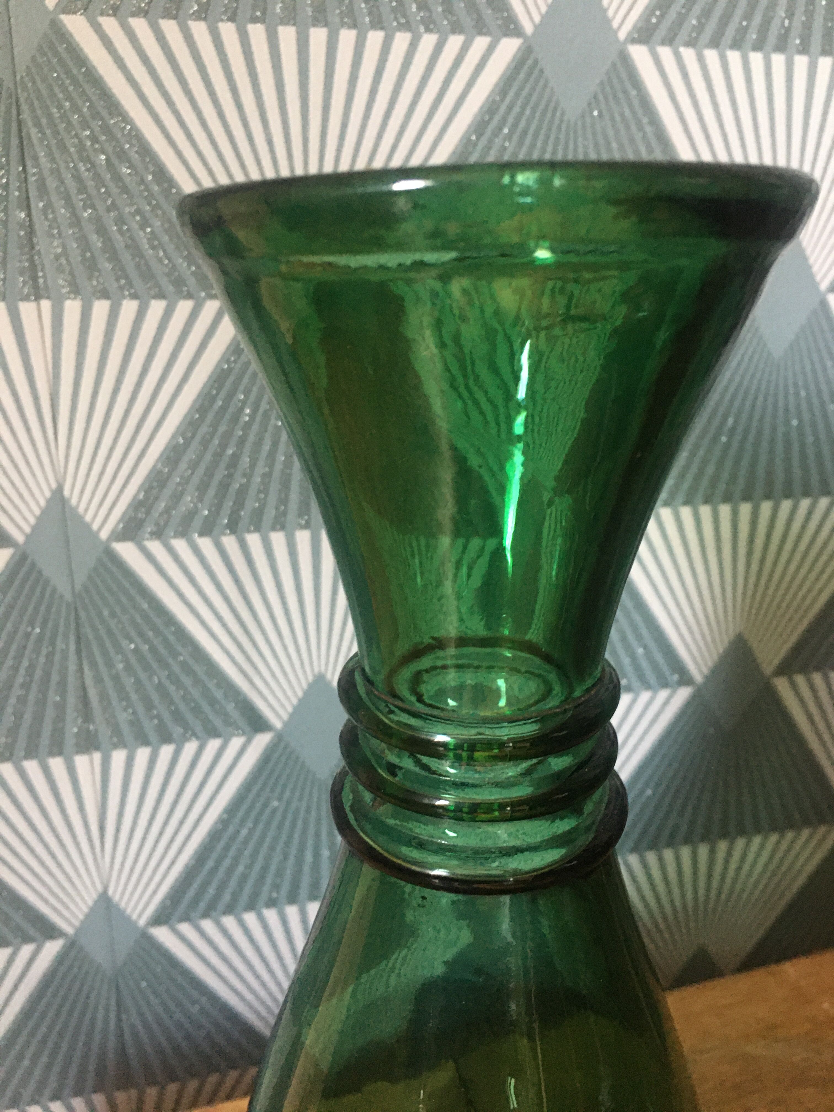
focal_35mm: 29
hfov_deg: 48.2
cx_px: 417
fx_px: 932
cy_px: 556
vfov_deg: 61.7
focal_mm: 4.15
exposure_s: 1/17
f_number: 2.2
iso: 200
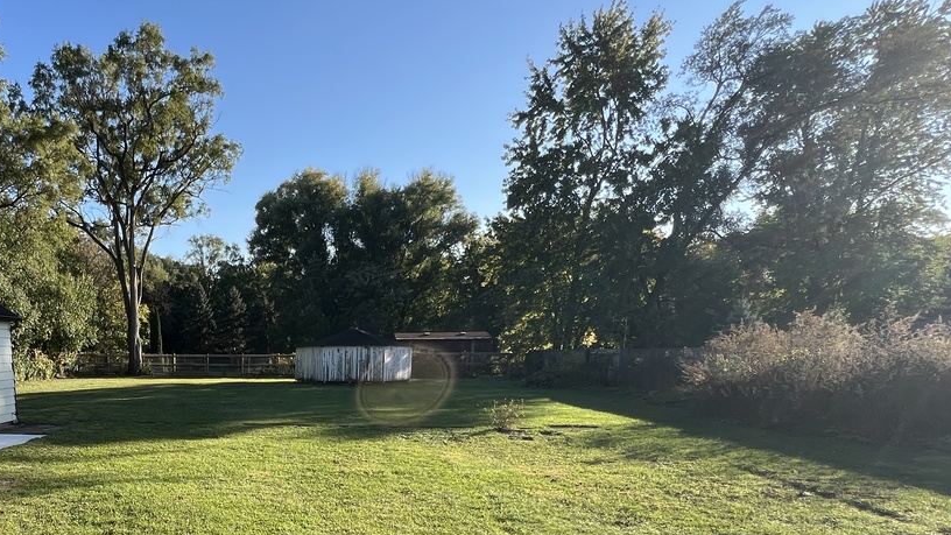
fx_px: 630
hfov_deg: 68.0
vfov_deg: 42.3
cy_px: 479
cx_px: 209
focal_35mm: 25
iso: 32
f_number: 1.8
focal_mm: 1.57
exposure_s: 1/436
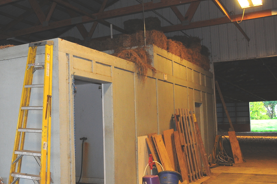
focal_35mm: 47
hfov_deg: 40.9
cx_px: 72
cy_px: 89
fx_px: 361
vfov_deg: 28.6
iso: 640
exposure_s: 1/60
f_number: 4.5
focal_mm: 20
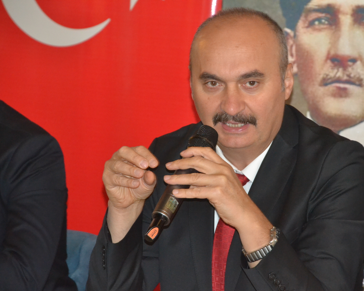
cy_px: 146
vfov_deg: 7.3
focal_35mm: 212
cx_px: 206
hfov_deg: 9.1
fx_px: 2279
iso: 3200
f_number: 5.6
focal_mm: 125
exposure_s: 1/60
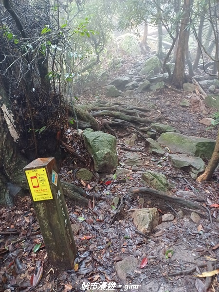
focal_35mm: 25
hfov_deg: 54.9
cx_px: 110
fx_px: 211
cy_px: 146
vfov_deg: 69.4
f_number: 1.8
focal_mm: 4.6
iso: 400
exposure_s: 1/30
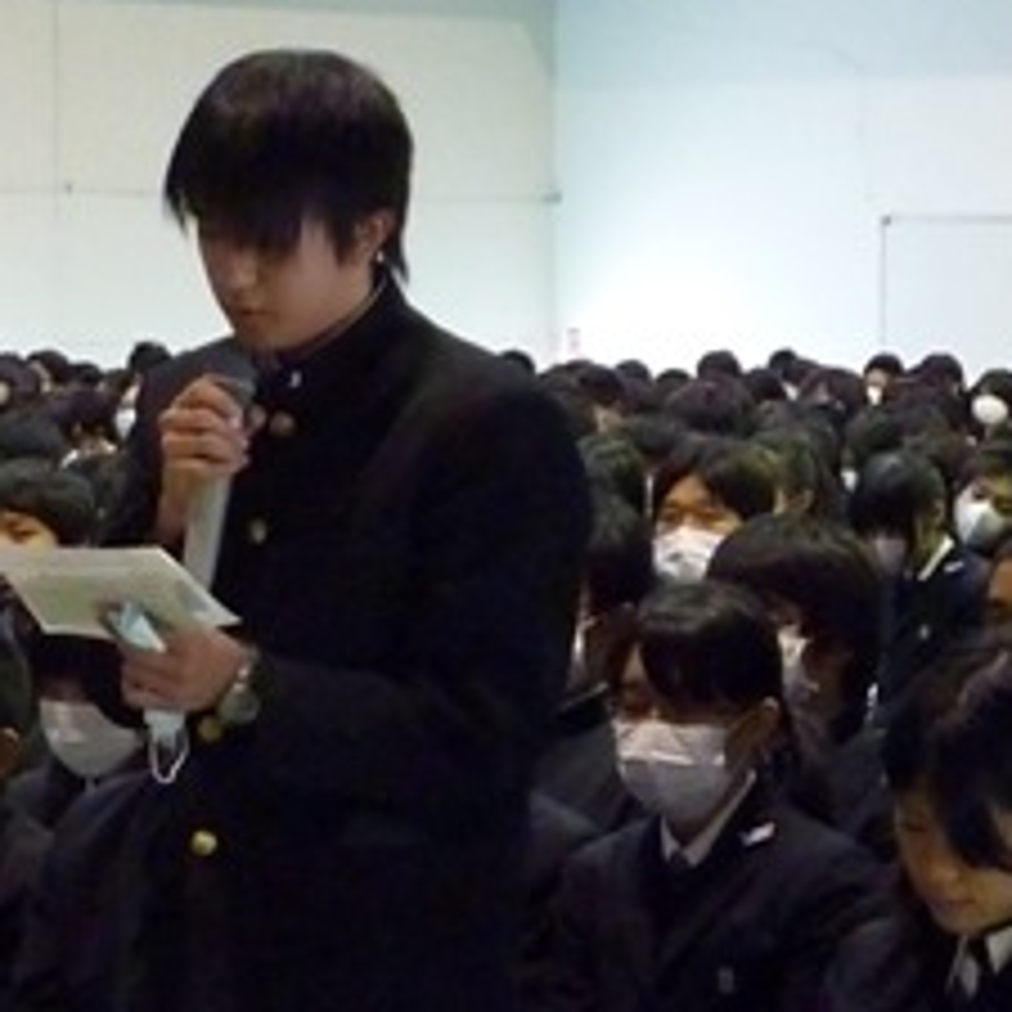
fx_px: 6450
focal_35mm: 195
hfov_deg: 9.0
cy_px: 616
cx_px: 207
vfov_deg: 9.0
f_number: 4.4
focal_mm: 18.2
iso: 3200
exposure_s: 1/30
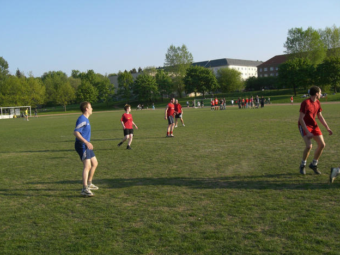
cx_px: 167
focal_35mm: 39
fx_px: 383
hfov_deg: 47.9
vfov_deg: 36.8
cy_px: 130
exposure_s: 1/320
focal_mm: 6.3
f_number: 4.4
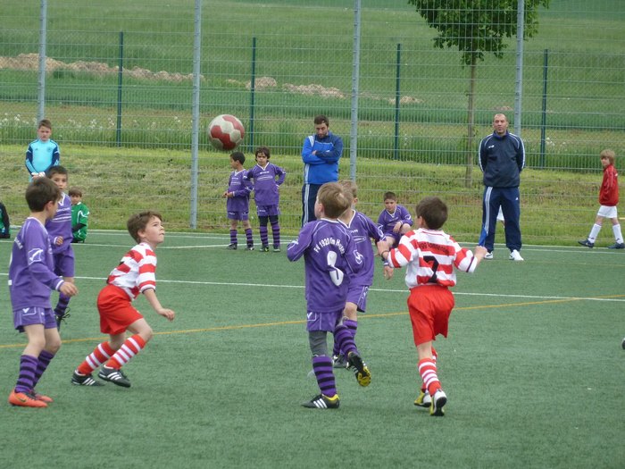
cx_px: 312
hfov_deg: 7.1
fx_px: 5019
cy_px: 234
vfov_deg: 5.3
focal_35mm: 278
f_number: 4.8
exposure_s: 1/640
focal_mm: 45.7
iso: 320
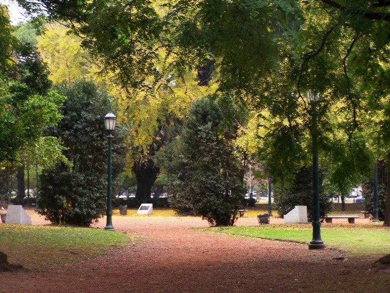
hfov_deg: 16.8
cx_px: 195
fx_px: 1318
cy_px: 146
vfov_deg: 12.7
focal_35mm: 117
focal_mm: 19.4
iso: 100
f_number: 3.6
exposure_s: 1/50
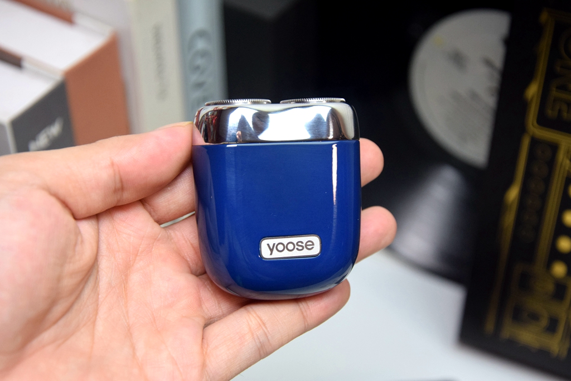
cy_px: 190
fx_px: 1190
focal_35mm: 75
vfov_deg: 18.2
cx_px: 286
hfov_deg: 27.0
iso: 1400
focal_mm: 50
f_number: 5
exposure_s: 1/125
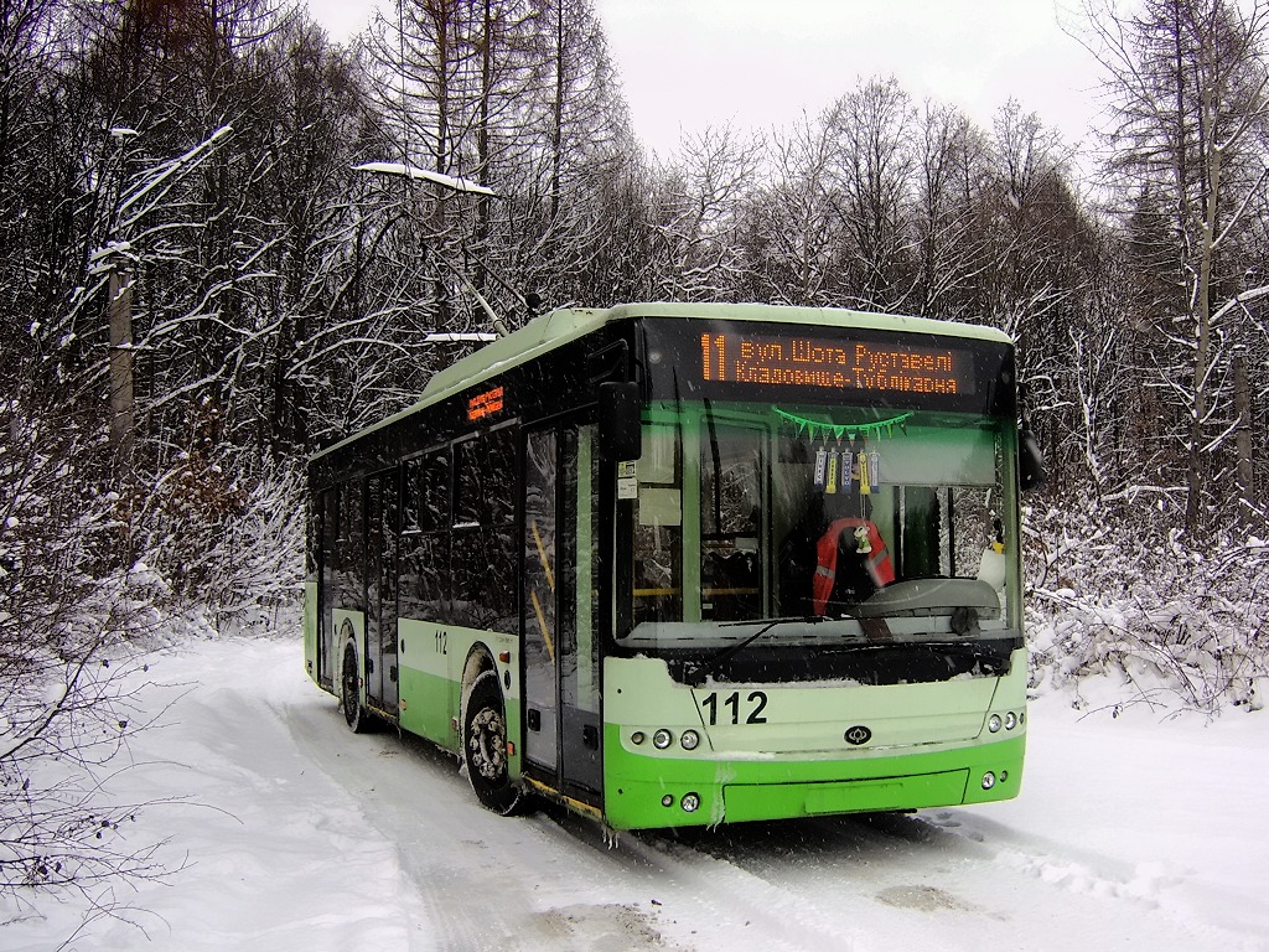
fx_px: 1136
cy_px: 476
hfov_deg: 58.4
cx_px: 634
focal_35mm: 31
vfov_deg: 45.4
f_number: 4
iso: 71
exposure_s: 1/114
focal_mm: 8.13
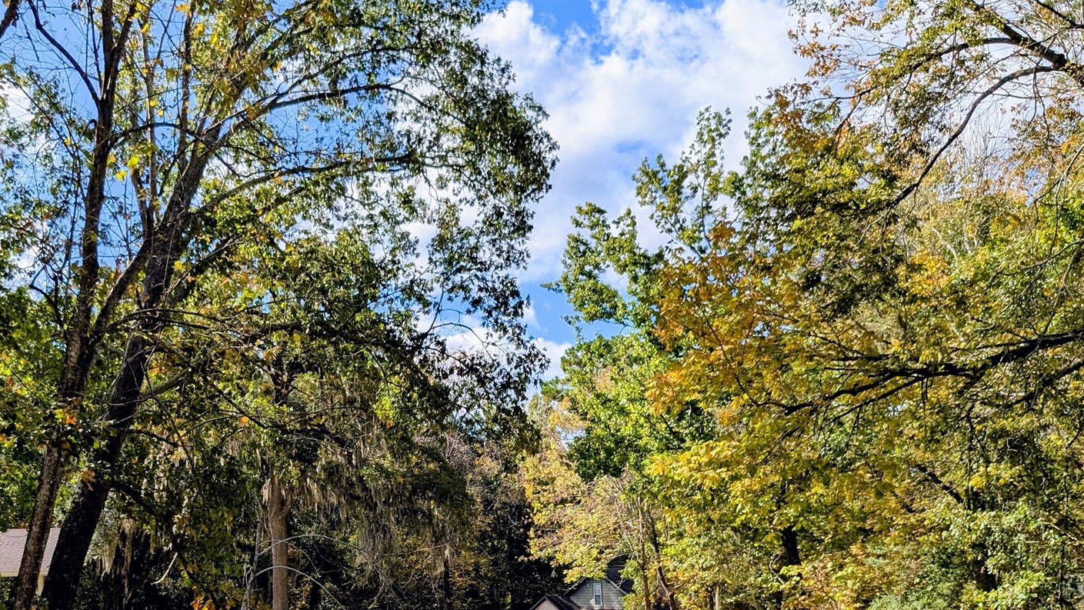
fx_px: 1092
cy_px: 456
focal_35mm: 38
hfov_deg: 52.4
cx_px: 434
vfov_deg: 30.7
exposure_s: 1/2825
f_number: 1.7
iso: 44
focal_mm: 4.53
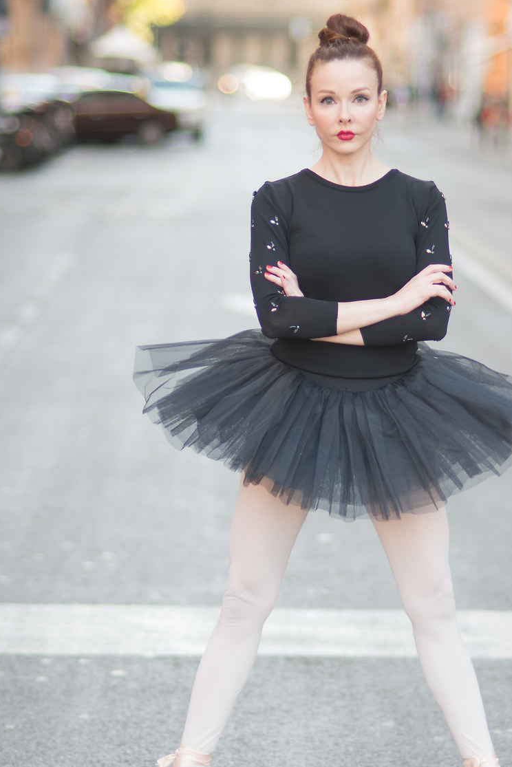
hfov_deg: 7.5
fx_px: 3901
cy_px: 413
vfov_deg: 11.2
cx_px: 357
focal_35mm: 183
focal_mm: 85
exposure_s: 1/250
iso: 160
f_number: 1.8
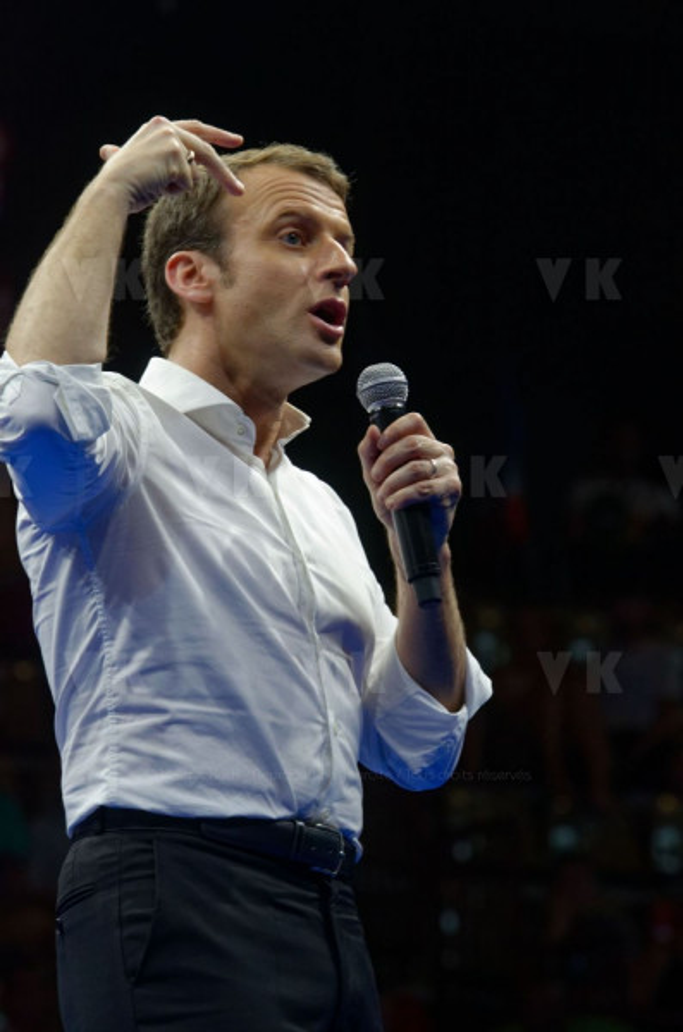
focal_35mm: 255
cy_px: 516
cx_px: 342
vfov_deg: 8.1
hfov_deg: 5.4
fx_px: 7294
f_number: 5.6
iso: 1000
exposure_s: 1/100
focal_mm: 170
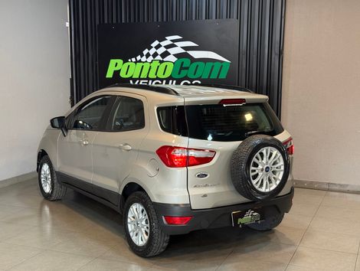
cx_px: 180
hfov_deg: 39.6
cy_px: 136
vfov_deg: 30.3
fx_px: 500
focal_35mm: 48
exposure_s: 1/60
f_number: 1.78
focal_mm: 6.76
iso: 250
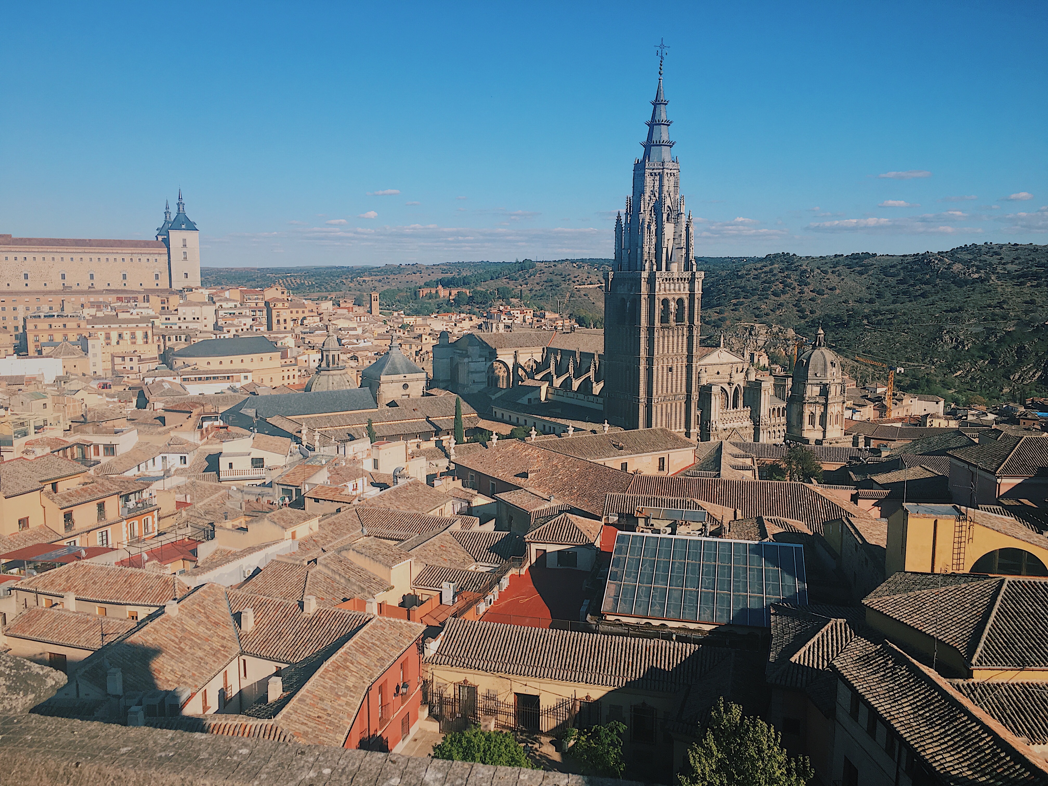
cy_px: 393
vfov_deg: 48.2
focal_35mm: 29
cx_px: 524
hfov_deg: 61.7
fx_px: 878
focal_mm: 4.15
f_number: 2.2
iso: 25
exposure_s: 1/1508
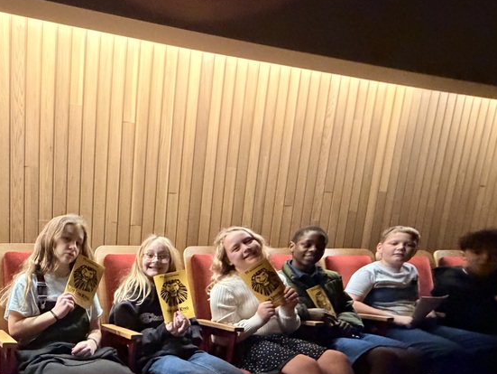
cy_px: 312
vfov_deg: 49.3
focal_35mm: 26
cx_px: 40
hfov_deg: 56.8
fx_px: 374
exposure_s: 1/30
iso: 1250
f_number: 2.2
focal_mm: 2.22
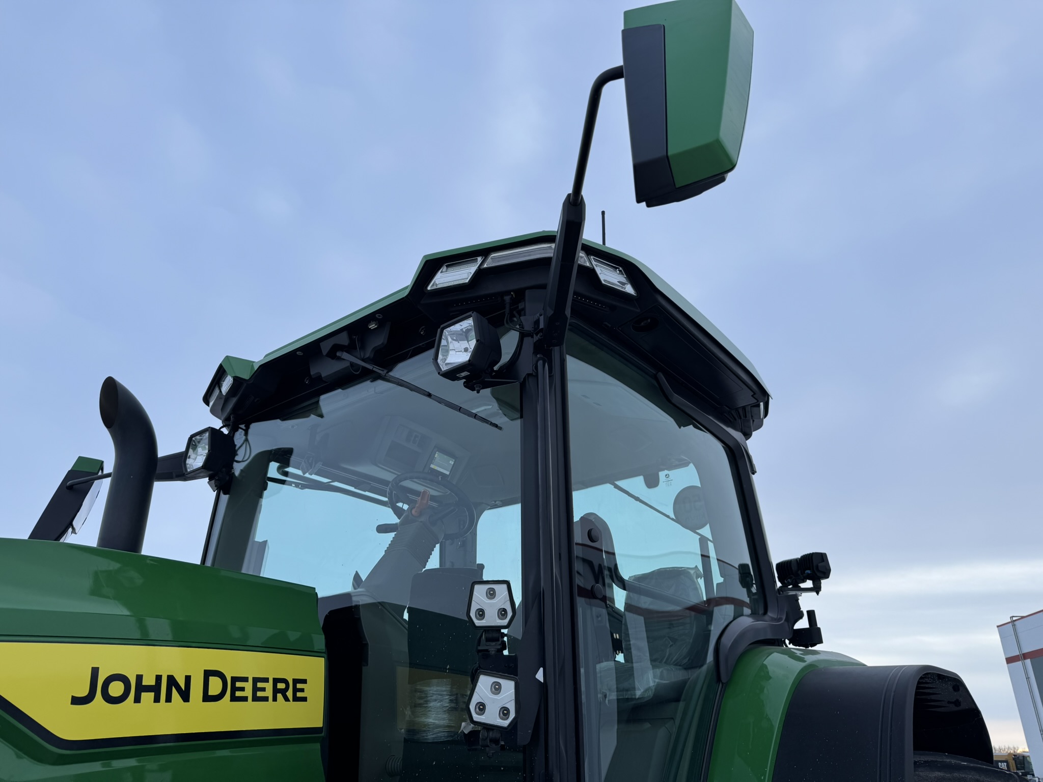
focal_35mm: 24
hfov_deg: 71.6
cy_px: 391
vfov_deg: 56.8
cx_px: 522
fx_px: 723
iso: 80
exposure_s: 1/900
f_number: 1.78
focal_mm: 6.76
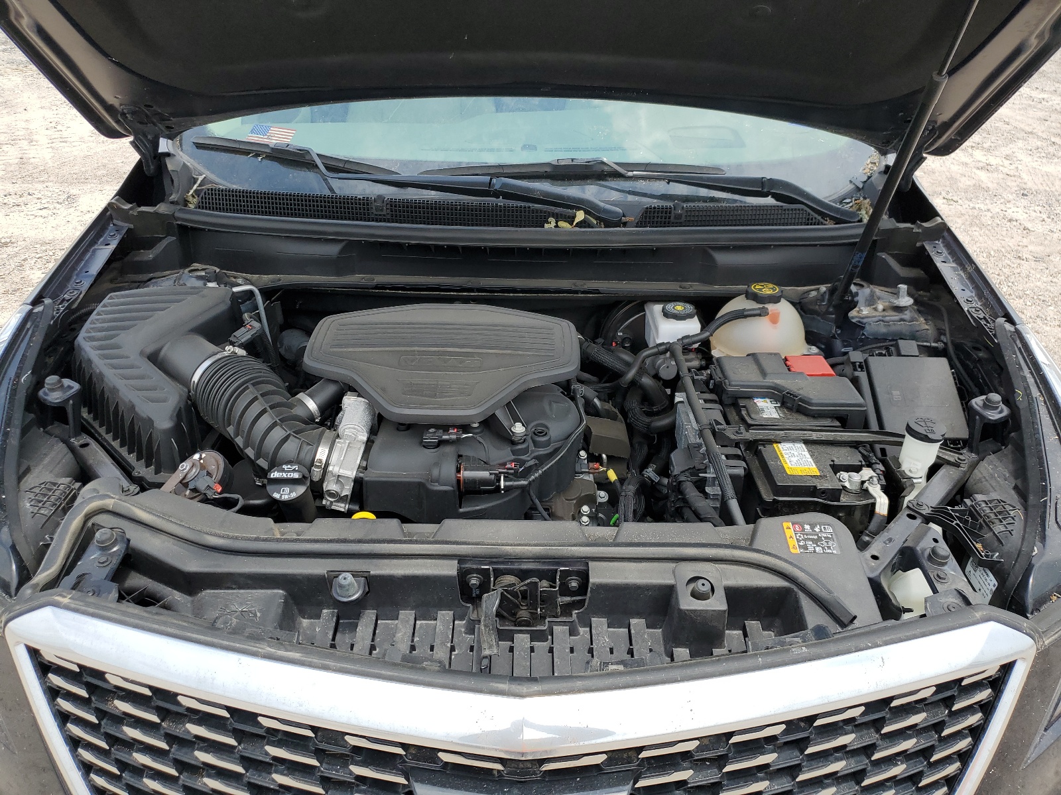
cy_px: 398
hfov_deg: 67.3
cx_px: 530
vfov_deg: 53.1
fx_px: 797
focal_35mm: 26
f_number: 1.5
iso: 50
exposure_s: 1/2000
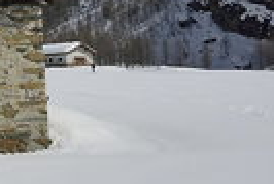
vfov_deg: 9.9
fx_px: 1029
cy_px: -93
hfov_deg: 14.3
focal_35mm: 135
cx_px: -126
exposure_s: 1/2000
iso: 450
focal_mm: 20
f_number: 7.1
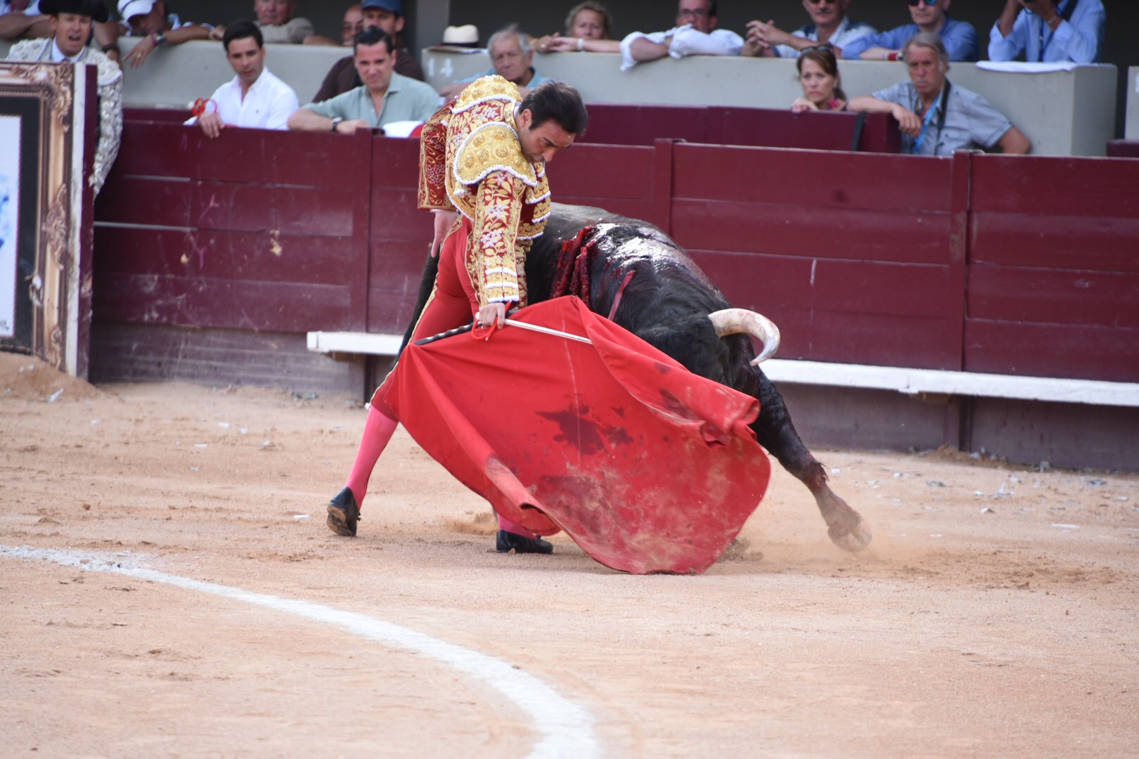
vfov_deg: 4.6
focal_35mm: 300
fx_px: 9491
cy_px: 380
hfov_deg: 6.9
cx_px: 570
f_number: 5.6
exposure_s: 1/500
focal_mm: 300
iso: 800
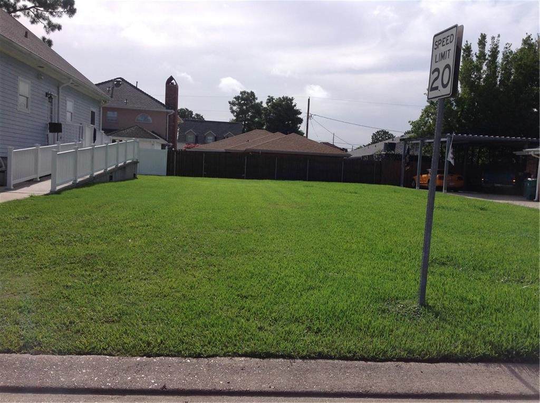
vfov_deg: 40.6
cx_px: 270
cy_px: 202
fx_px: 545
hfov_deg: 52.7
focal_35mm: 35
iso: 50
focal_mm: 4.28
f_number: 2.4
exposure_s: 1/3030
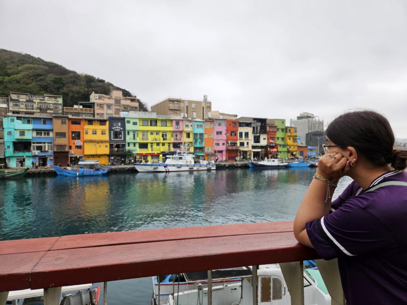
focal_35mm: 23
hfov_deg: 73.9
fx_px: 270
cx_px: 204
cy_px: 152
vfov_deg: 58.9
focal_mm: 5.4
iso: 40
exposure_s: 1/247
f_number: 1.8
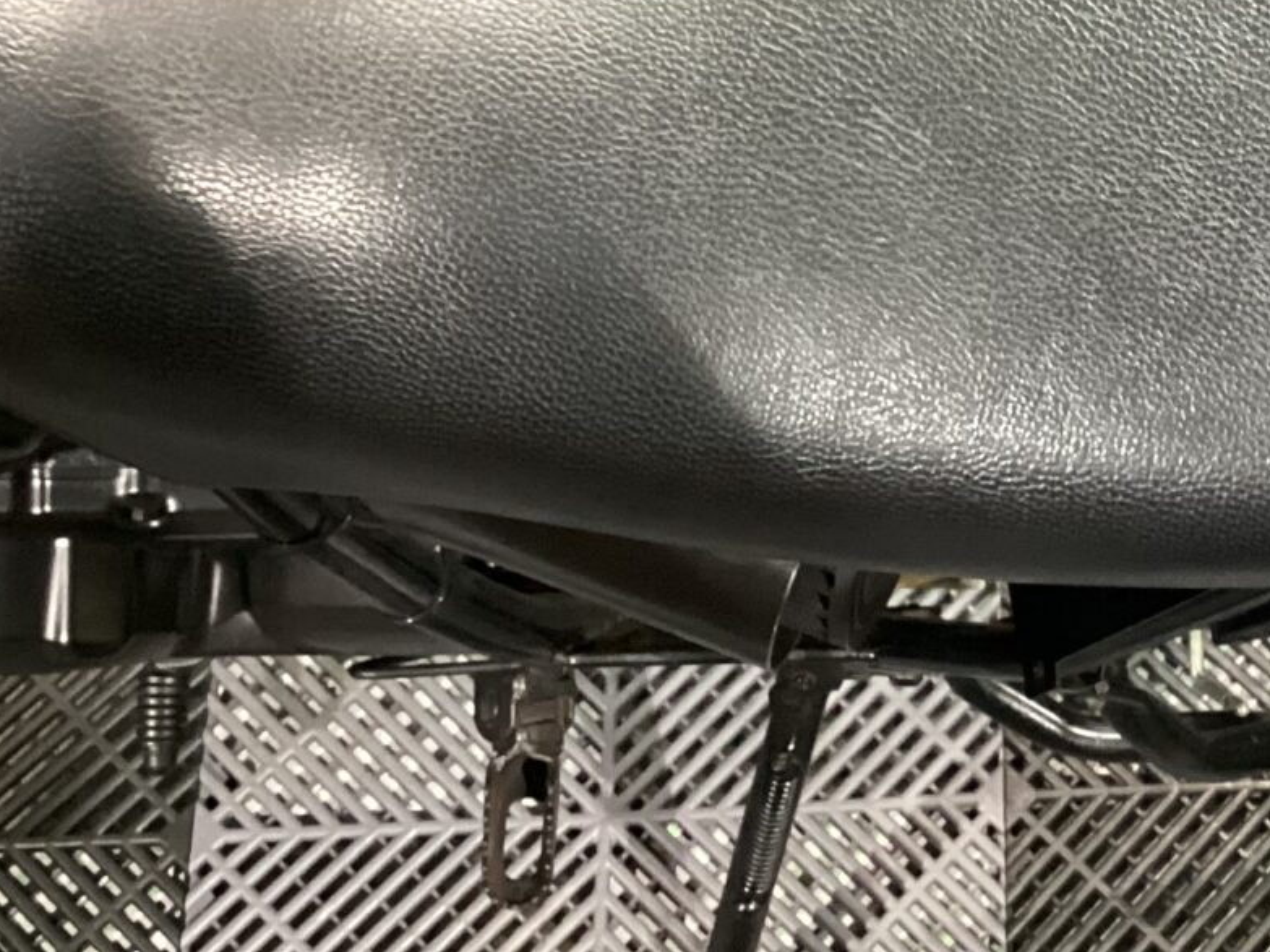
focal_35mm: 76
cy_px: 212
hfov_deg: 24.6
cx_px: 1238
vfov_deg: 19.2
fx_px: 2788
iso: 500
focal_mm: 3.3
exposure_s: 1/30
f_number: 2.4
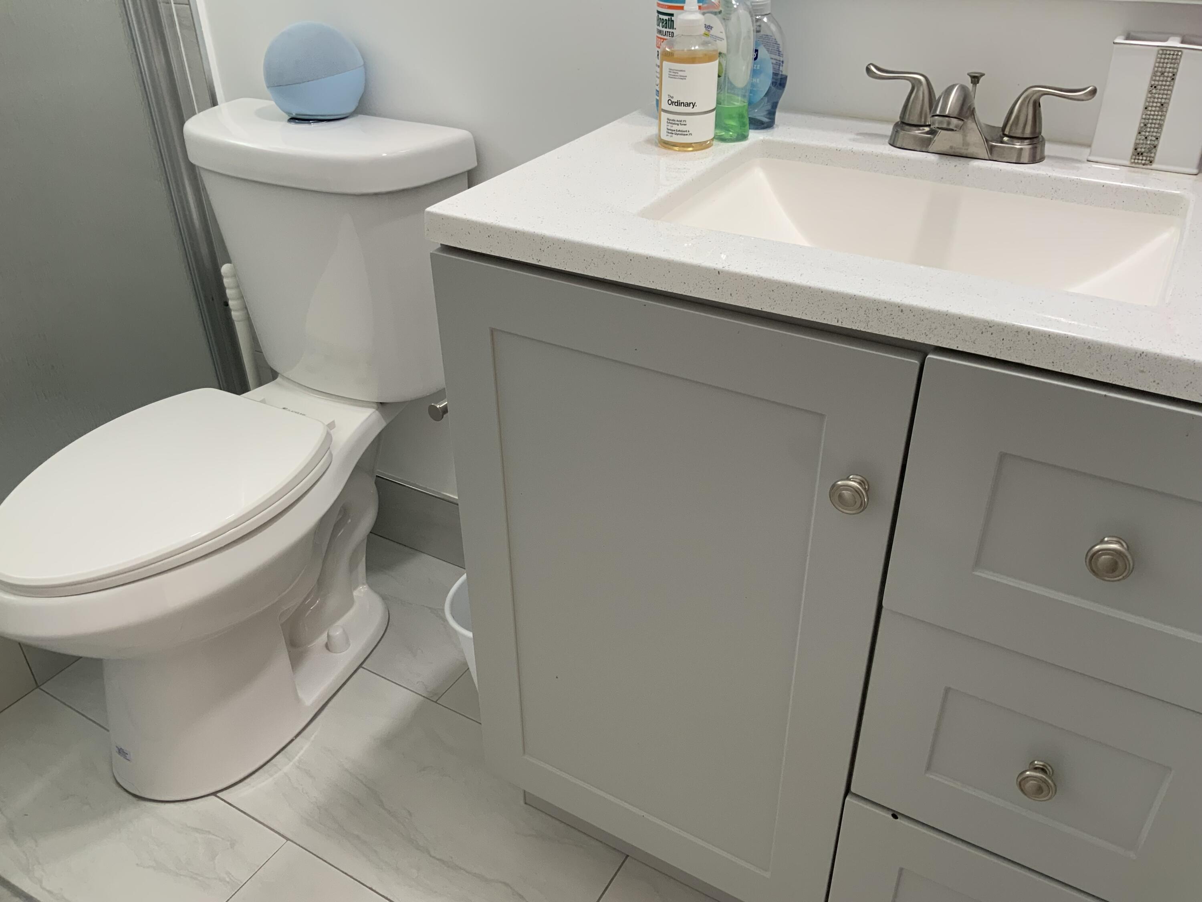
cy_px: 451
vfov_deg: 48.2
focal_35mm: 29
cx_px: 601
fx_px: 1007
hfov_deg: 61.7
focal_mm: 3
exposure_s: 1/60
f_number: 1.8
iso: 50
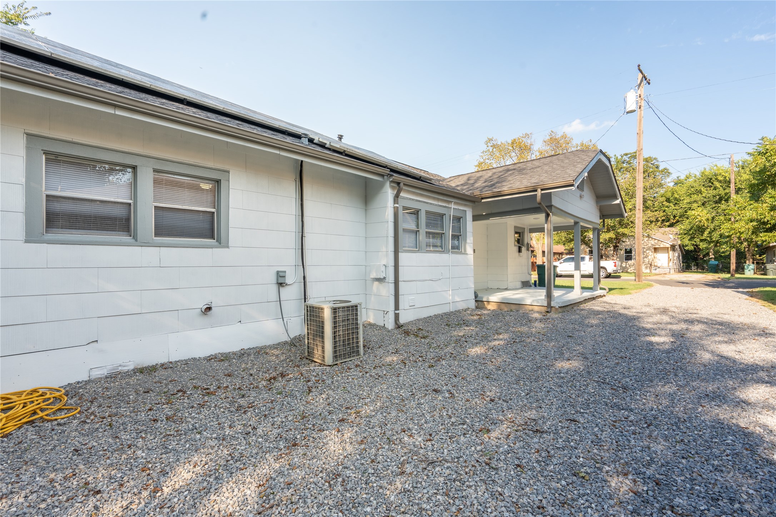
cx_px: 388
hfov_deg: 96.7
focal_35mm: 16
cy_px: 258
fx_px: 345
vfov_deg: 73.7
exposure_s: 1/320
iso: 100
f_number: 9
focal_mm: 16
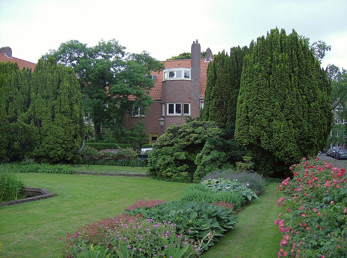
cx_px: 174
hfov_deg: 51.5
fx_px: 360
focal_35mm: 36
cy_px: 129
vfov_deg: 39.5
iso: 100
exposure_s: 1/394
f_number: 2.8
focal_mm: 6
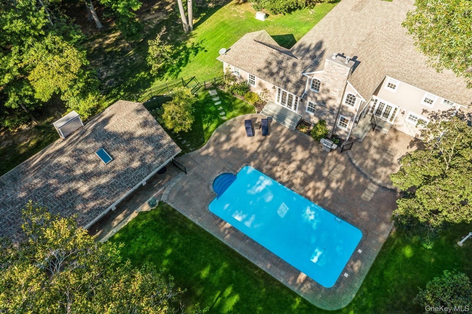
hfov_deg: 65.5
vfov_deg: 46.4
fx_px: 367
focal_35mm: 28
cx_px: 236
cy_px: 157
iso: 100
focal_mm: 10.26
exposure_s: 1/50
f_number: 3.5
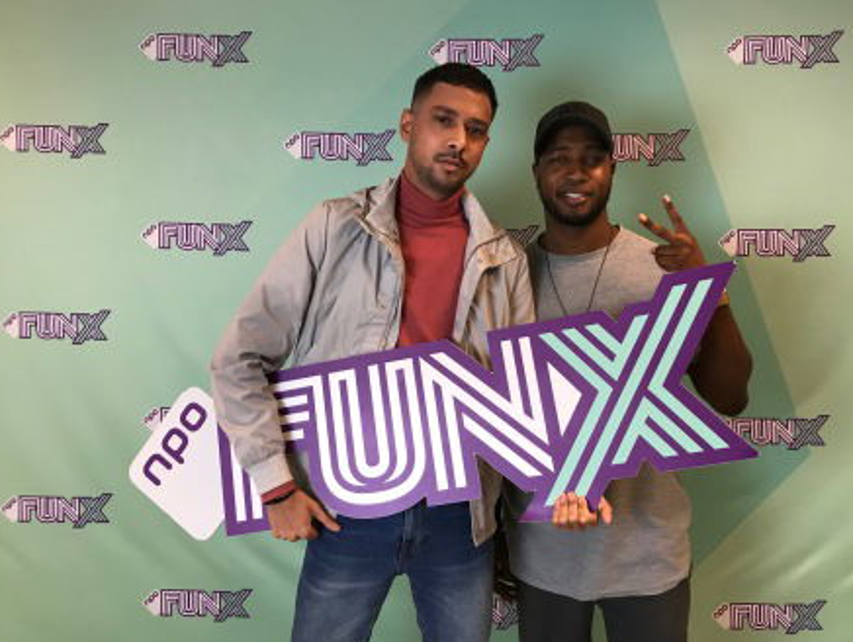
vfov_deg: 44.2
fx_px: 789
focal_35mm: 32
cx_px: 434
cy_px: 298
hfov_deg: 56.8
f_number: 1.8
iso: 32
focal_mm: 3.99
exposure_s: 1/33
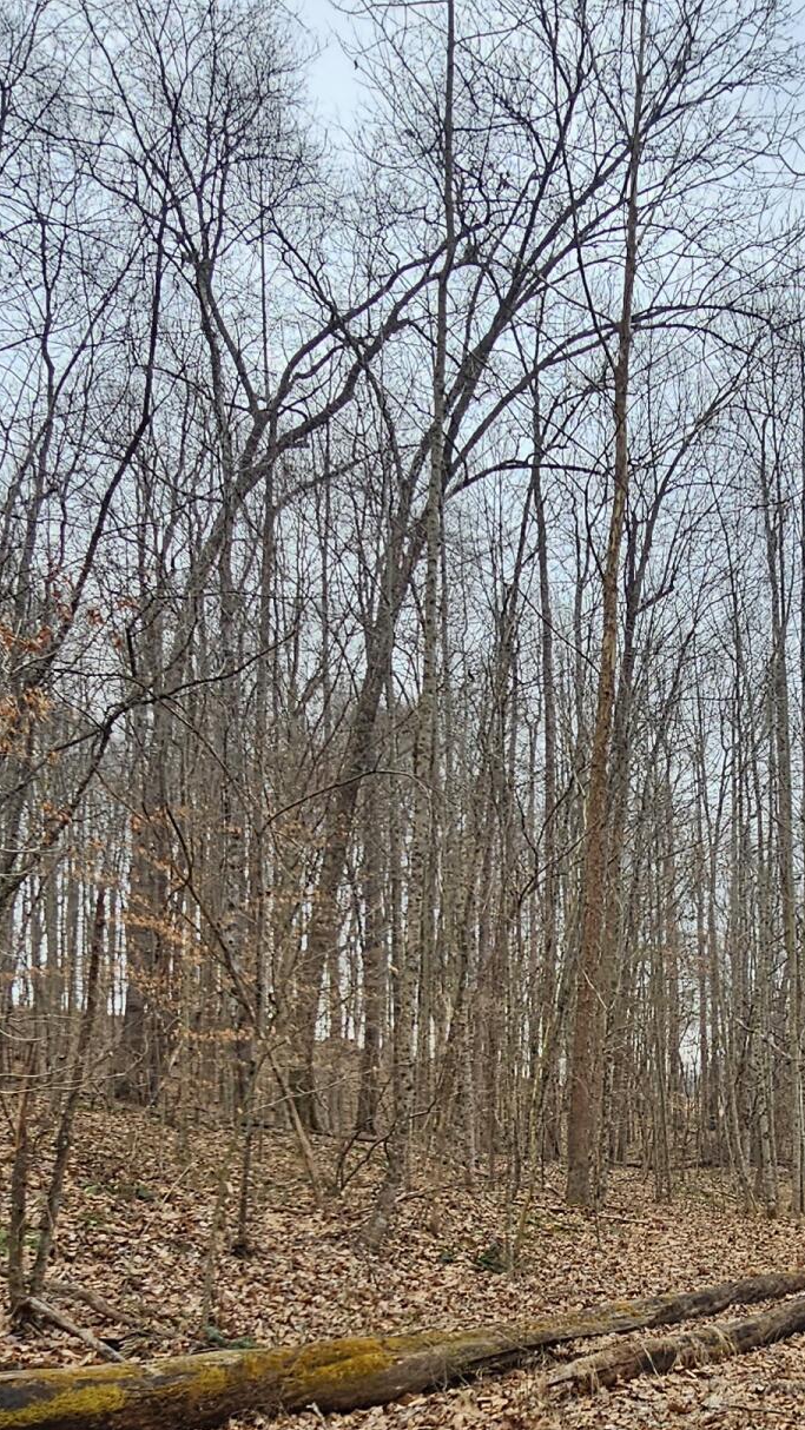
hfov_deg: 32.8
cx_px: 648
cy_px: 1136
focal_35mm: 35
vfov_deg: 53.1
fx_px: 1328
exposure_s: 1/289
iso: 50
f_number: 2.2
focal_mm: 2.2
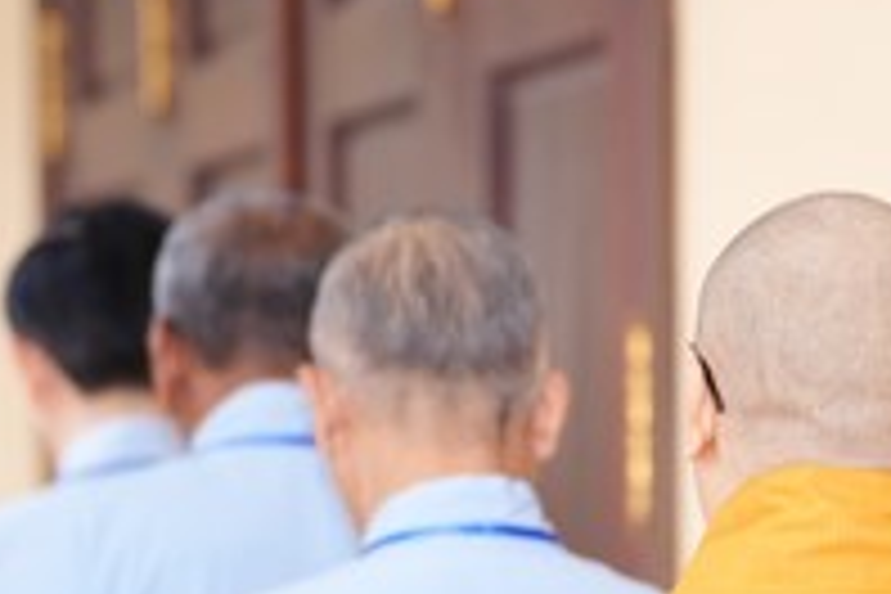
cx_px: 698
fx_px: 6434
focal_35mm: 260
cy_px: 839
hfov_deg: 7.9
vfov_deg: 5.2
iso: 160
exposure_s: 1/160
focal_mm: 79
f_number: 2.5
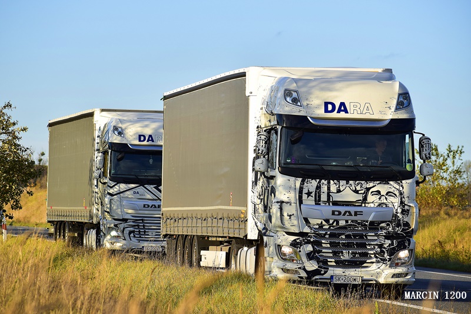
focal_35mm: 232
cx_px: 236
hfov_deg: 8.9
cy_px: 157
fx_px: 3041
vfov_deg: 5.9
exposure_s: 1/800
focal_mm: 155
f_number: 7.1
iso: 400
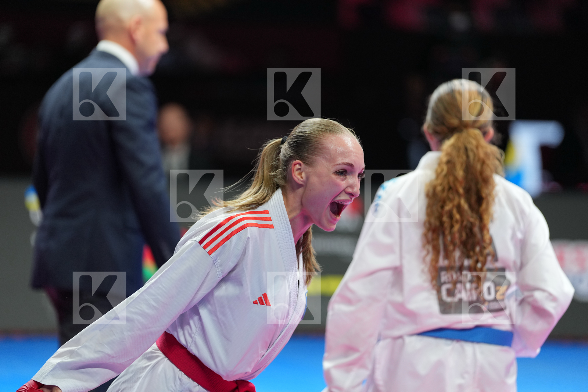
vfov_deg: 6.9
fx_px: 3266
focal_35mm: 200
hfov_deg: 10.3
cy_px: 196
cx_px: 294
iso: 1250
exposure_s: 1/1000
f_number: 2.8
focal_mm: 200
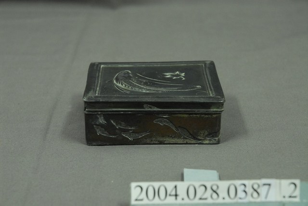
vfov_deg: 13.1
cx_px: 154
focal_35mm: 105
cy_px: 103
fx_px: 899
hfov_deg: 19.4
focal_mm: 70
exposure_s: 1/10
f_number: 8
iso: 1000
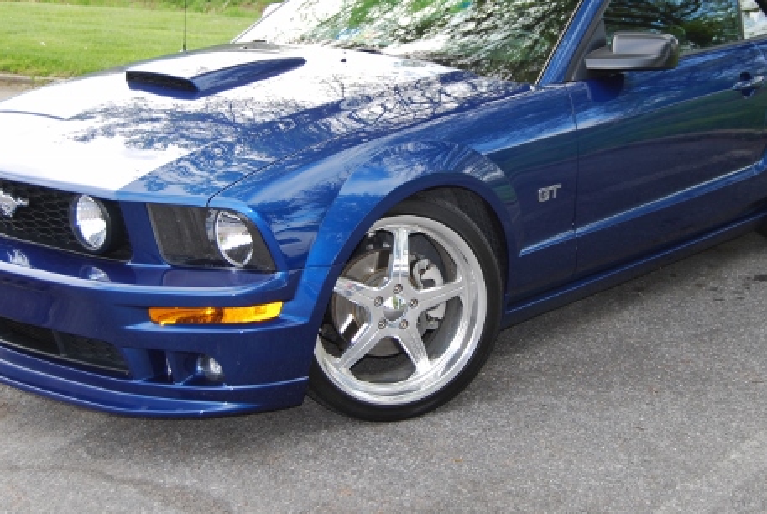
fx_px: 1344
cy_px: 186
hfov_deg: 31.8
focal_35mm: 63
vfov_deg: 21.6
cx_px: 410
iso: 140
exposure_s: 1/125
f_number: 4.2
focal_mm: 30
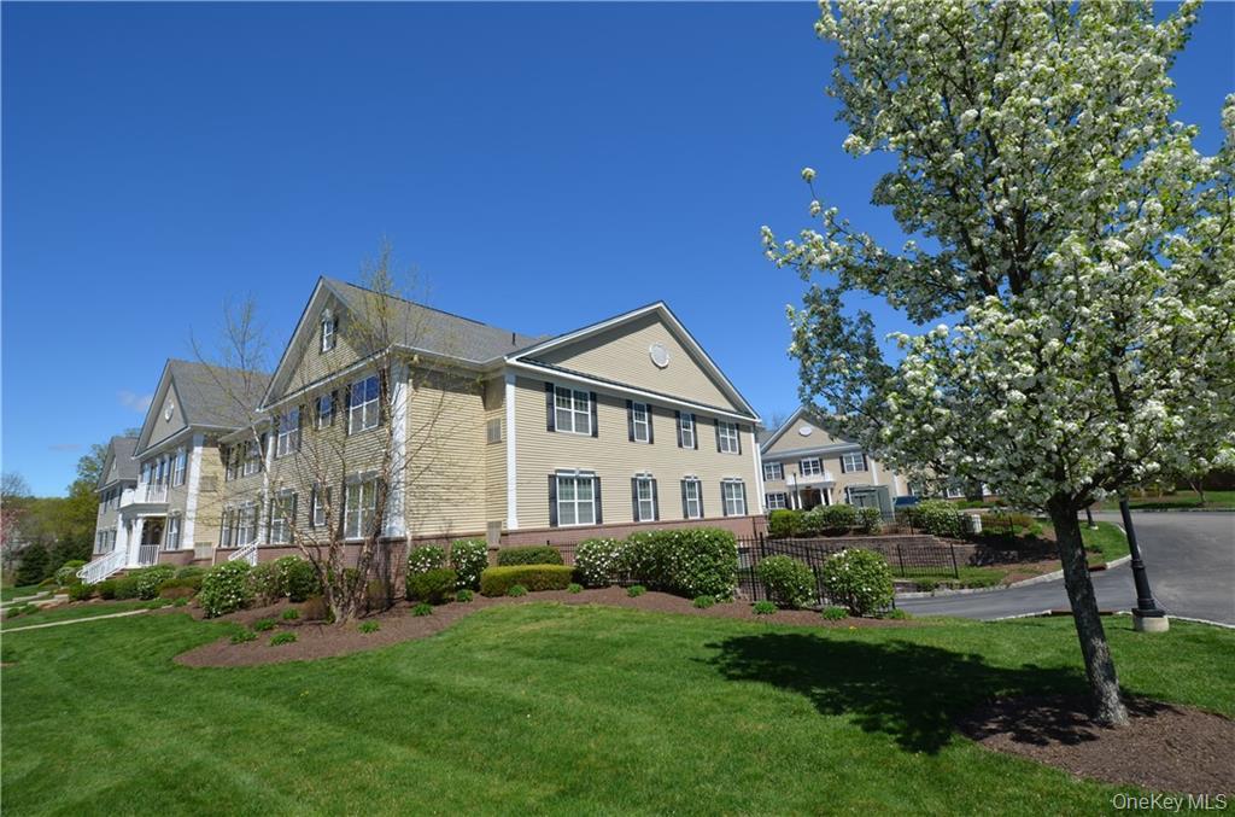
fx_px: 513
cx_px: 618
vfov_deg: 77.0
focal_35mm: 15
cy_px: 408
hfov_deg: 100.5
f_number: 8
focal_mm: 10
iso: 100
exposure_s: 1/250
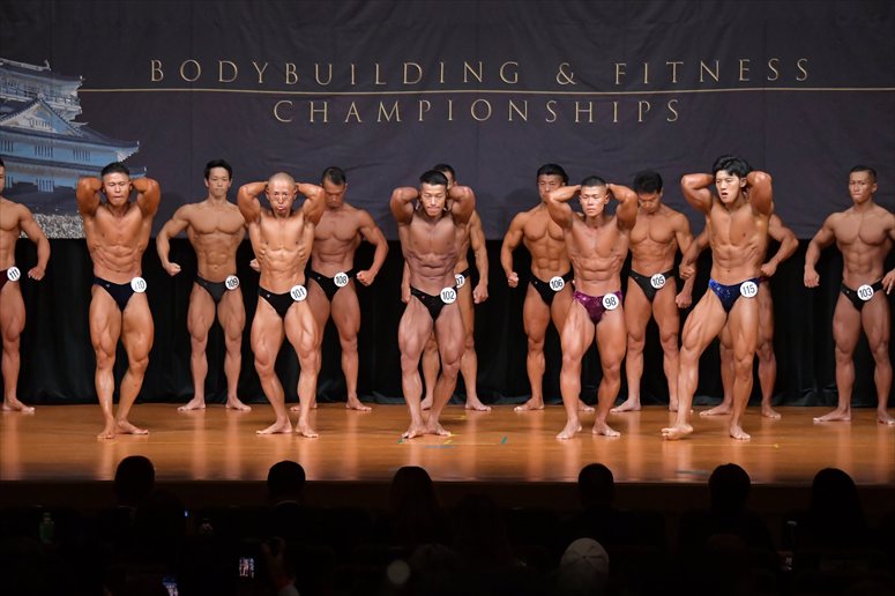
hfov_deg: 13.7
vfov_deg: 9.1
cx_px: 448
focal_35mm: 150
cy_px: 298
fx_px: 3727
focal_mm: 100
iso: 5000
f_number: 5.6
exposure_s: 1/400
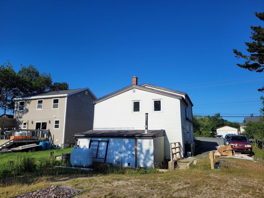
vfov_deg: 53.1
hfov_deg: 67.3
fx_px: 198
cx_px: 132
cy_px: 99
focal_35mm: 26
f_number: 1.8
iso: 40
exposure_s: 1/4109
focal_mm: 5.4
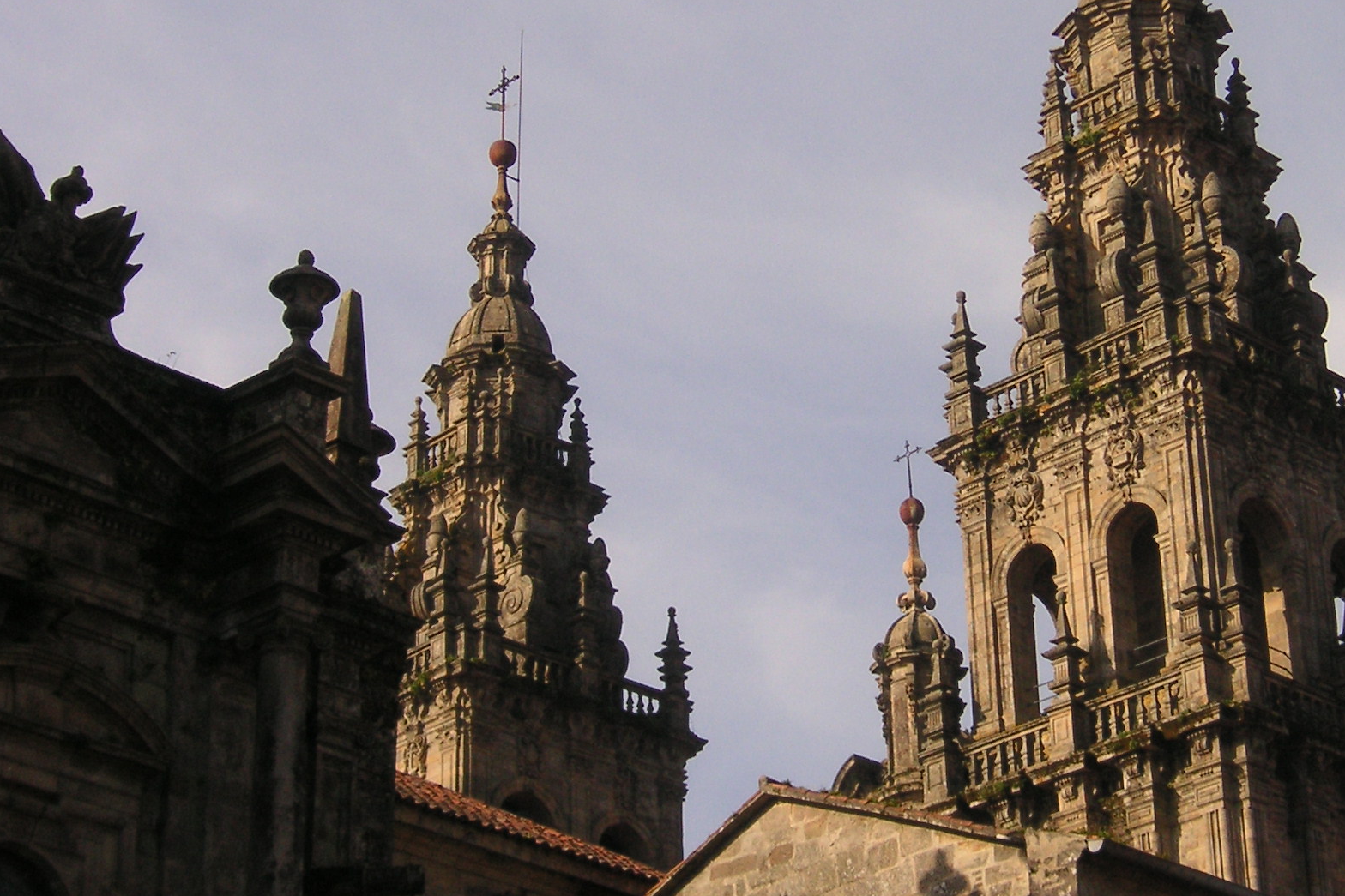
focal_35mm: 90
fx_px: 3362
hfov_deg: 22.6
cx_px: 738
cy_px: 417
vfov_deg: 15.2
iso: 50
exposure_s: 1/750
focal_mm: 8.8
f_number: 3.5
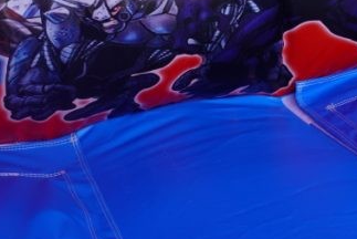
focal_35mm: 76
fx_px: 754
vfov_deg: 17.0
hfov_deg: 26.6
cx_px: 195
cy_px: -68
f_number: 5.6
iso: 100
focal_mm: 16
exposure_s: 1/80
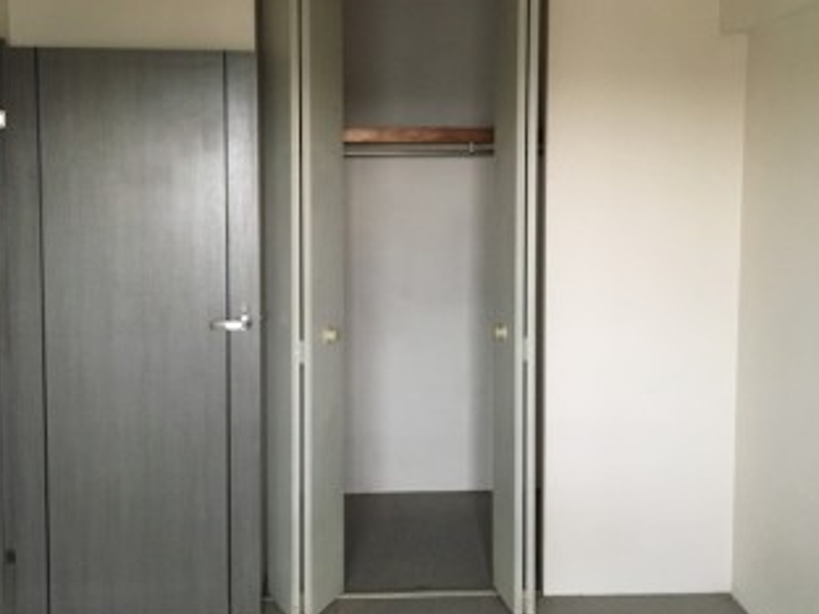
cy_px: 230
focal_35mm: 40
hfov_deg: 46.8
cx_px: 412
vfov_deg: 35.8
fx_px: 946
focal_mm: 4.15
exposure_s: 1/24
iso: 200
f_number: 2.2
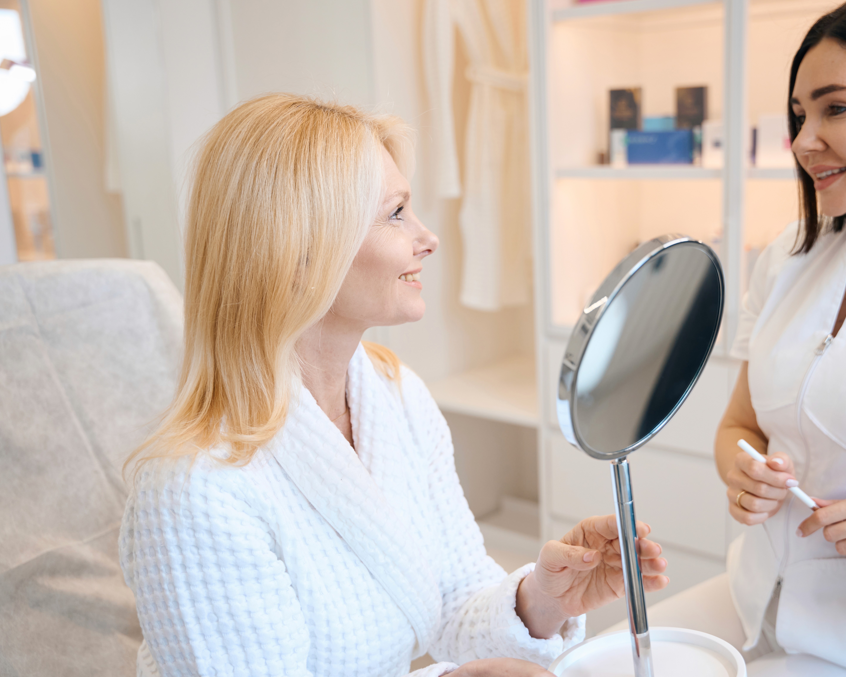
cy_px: 339
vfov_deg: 37.5
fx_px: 997
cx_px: 490
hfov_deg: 45.8
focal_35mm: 40
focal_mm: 34.7
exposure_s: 1/250
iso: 800
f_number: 2.8
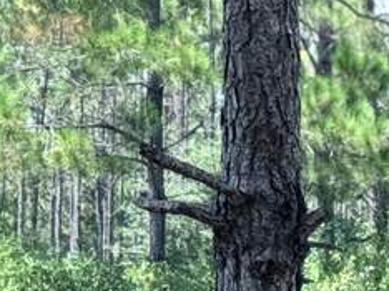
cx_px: 979
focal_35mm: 263
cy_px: 394
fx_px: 2952
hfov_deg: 7.0
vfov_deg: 5.6
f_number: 1.78
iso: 64
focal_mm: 6.76
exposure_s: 1/1215
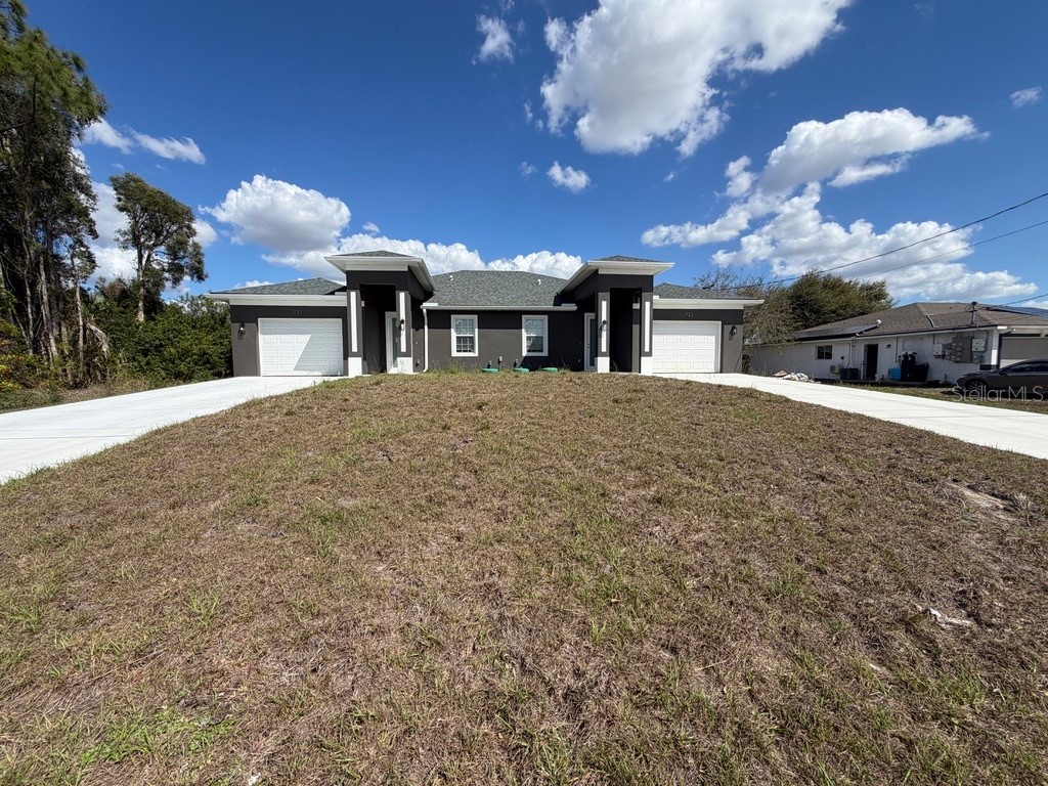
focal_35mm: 14
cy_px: 393
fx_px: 424
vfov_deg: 85.7
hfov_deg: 102.1
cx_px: 524
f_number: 2.2
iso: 20
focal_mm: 2.22
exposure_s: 1/985
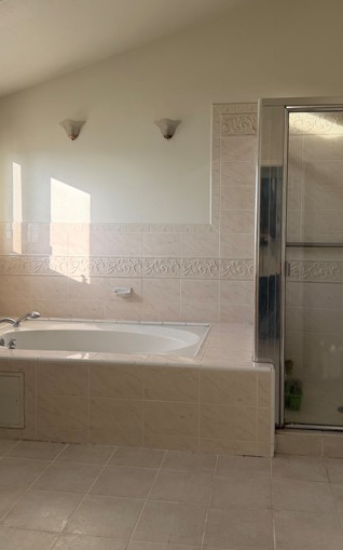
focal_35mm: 32
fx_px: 479
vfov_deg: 59.5
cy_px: 243
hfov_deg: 39.3
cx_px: 196
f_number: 1.78
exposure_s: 1/584
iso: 100
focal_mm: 6.76
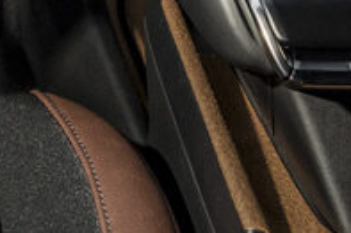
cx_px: -139
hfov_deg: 10.3
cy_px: -473
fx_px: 1900
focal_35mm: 195
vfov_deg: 6.4
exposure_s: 1/50
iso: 800
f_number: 7.1
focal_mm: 32
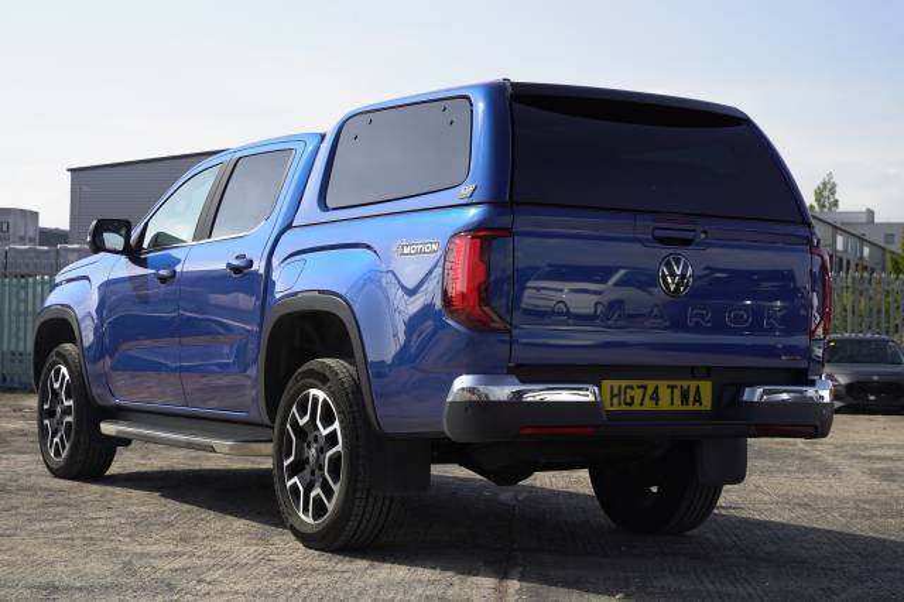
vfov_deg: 20.8
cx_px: 452
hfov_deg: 30.8
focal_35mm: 65
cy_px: 301
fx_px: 1641
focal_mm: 65.4
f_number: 9
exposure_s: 1/320
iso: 400
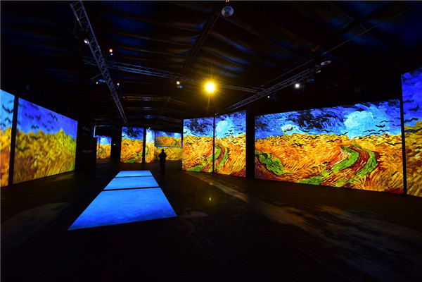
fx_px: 164
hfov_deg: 104.3
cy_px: 141
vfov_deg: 81.2
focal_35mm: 14
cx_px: 211
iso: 400
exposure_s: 1/3
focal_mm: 14
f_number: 2.8
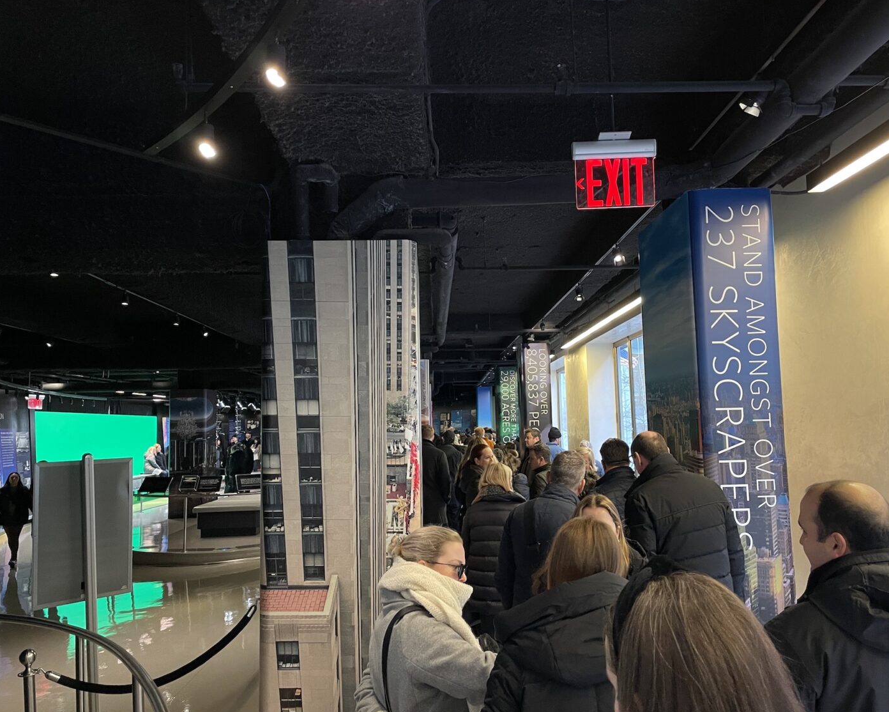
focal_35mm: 28
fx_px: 737
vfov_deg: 51.5
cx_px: 467
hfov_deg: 62.2
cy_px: 361
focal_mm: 4.2
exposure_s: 1/60
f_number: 1.6
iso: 200
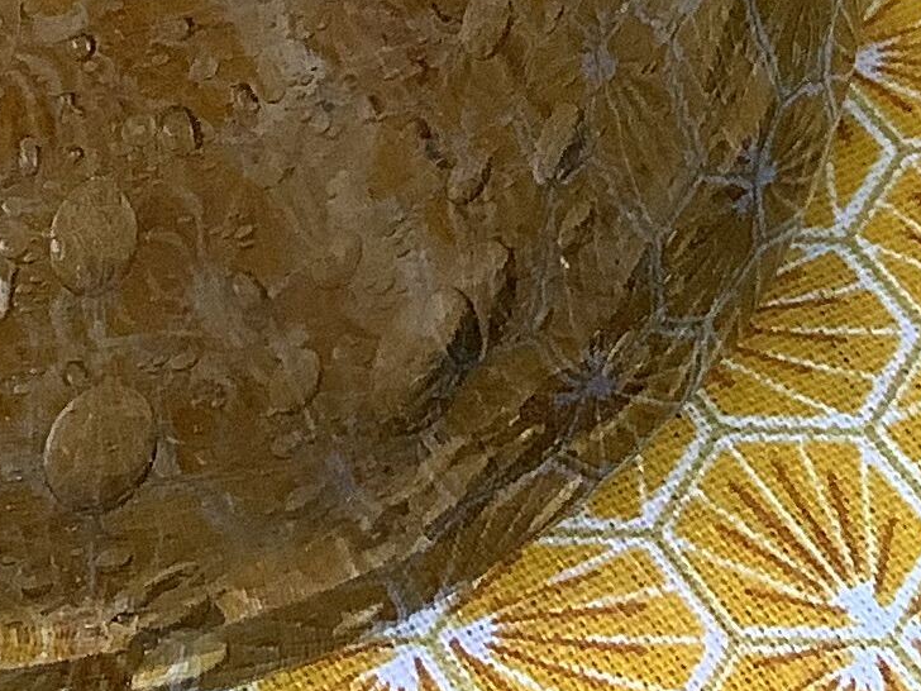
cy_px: -795
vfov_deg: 9.8
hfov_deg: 14.0
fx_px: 3698
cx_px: 42
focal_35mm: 139
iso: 80
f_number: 2.4
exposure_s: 1/50
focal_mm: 3.3
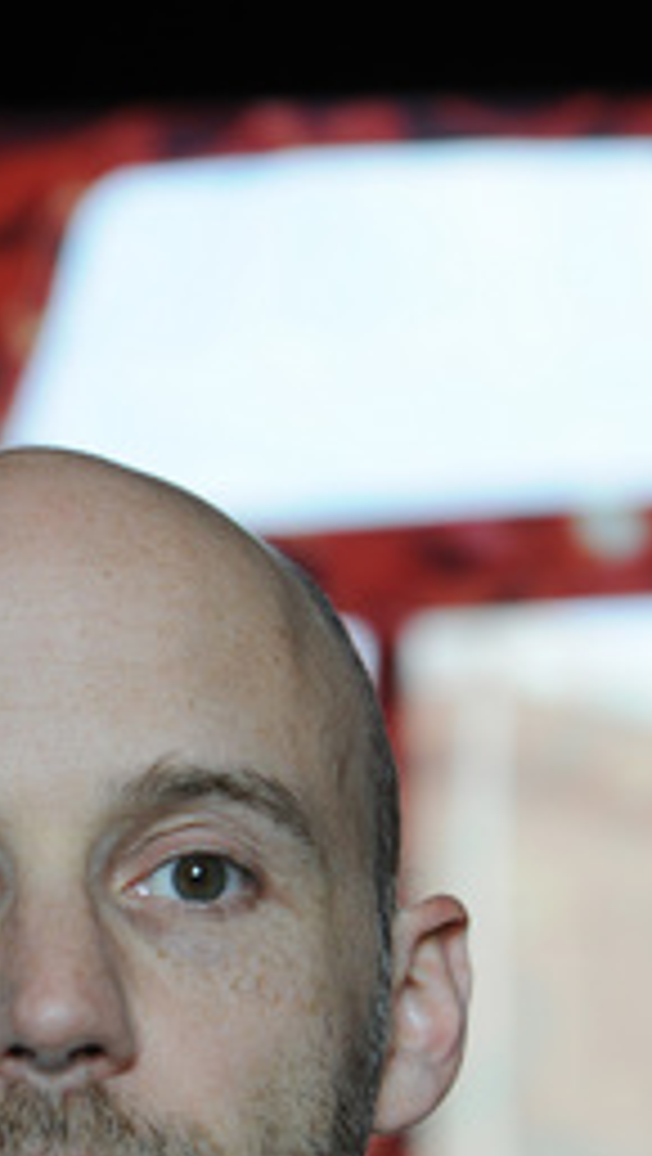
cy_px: 873
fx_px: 4937
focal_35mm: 161
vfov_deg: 13.3
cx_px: 216
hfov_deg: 7.6
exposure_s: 1/30
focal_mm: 66
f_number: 4
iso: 400
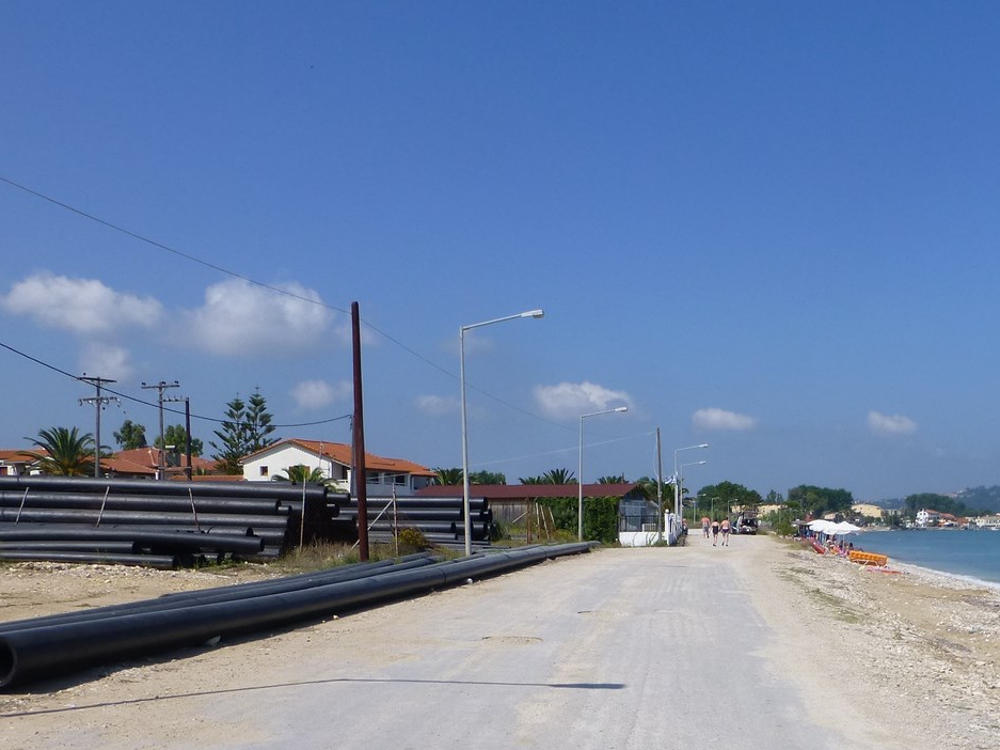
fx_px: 1184
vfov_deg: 34.6
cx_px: 646
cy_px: 535
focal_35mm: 41
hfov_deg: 45.3
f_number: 4
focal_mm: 4.3
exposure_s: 1/2000
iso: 100
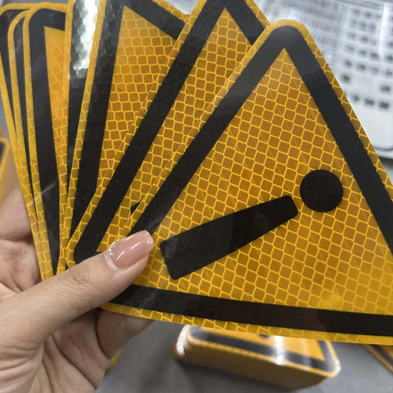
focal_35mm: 31
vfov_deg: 51.5
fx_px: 398
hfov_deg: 52.5
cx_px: 196
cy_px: 130
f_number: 1.5
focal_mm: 5.7
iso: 100
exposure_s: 1/50
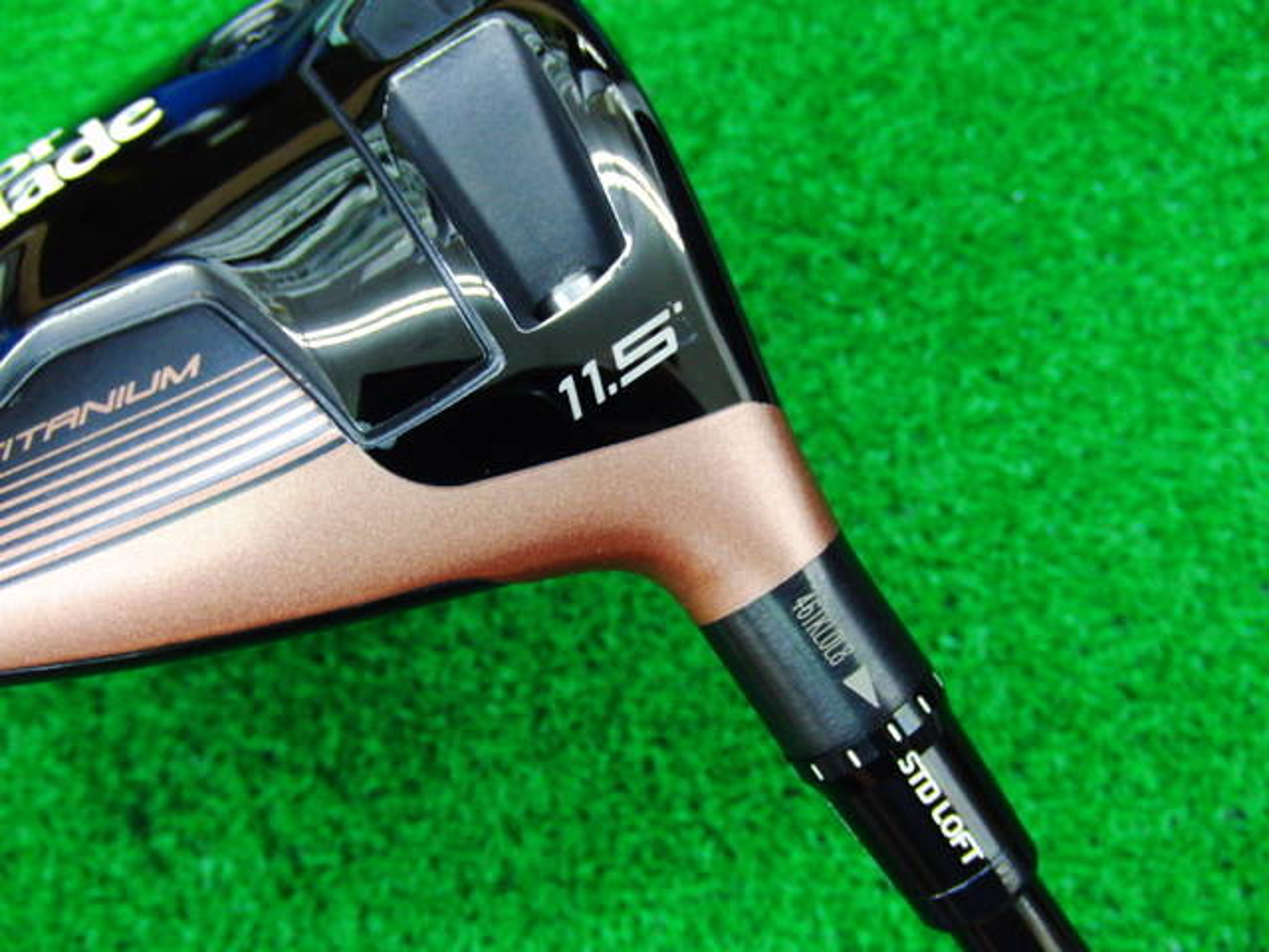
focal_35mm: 37
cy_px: 476
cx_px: 634
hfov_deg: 50.1
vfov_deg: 38.7
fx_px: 1356
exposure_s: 1/25
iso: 400
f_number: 3.6
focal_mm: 6.42
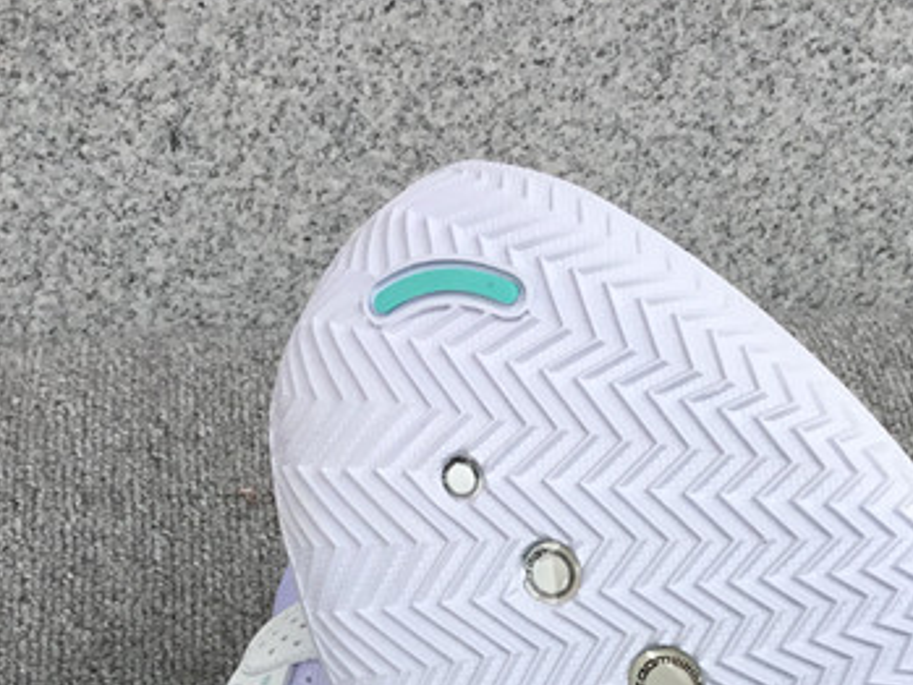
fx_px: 2111
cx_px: 670
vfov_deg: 17.5
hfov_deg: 24.2
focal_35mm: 80
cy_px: 843
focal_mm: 3.3
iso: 25
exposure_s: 1/120
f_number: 2.4
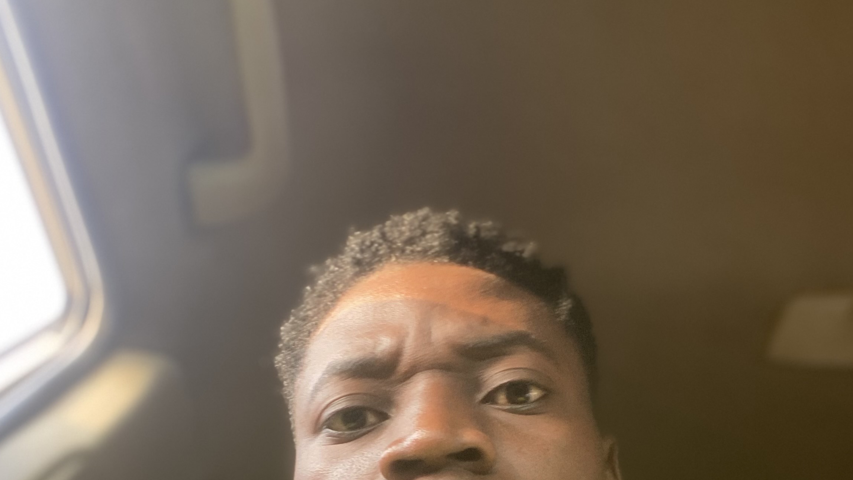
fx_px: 995
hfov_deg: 46.4
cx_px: 424
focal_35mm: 44
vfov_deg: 25.9
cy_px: 464
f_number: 2.2
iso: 125
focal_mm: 2.71
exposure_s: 1/60
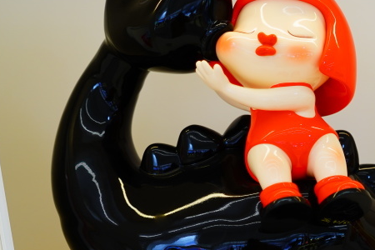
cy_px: 140
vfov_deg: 15.0
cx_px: 214
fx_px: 948
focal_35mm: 91
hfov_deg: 22.4
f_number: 2
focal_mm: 40
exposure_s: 1/400
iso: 250
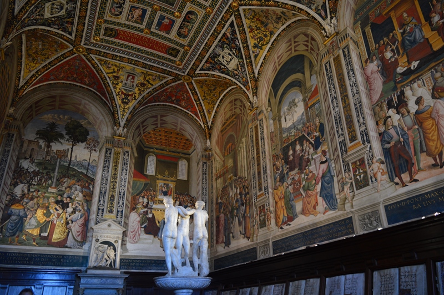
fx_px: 333
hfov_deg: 67.4
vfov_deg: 47.9
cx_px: 222
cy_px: 148
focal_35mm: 27
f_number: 3.5
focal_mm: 18
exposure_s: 1/40
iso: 400
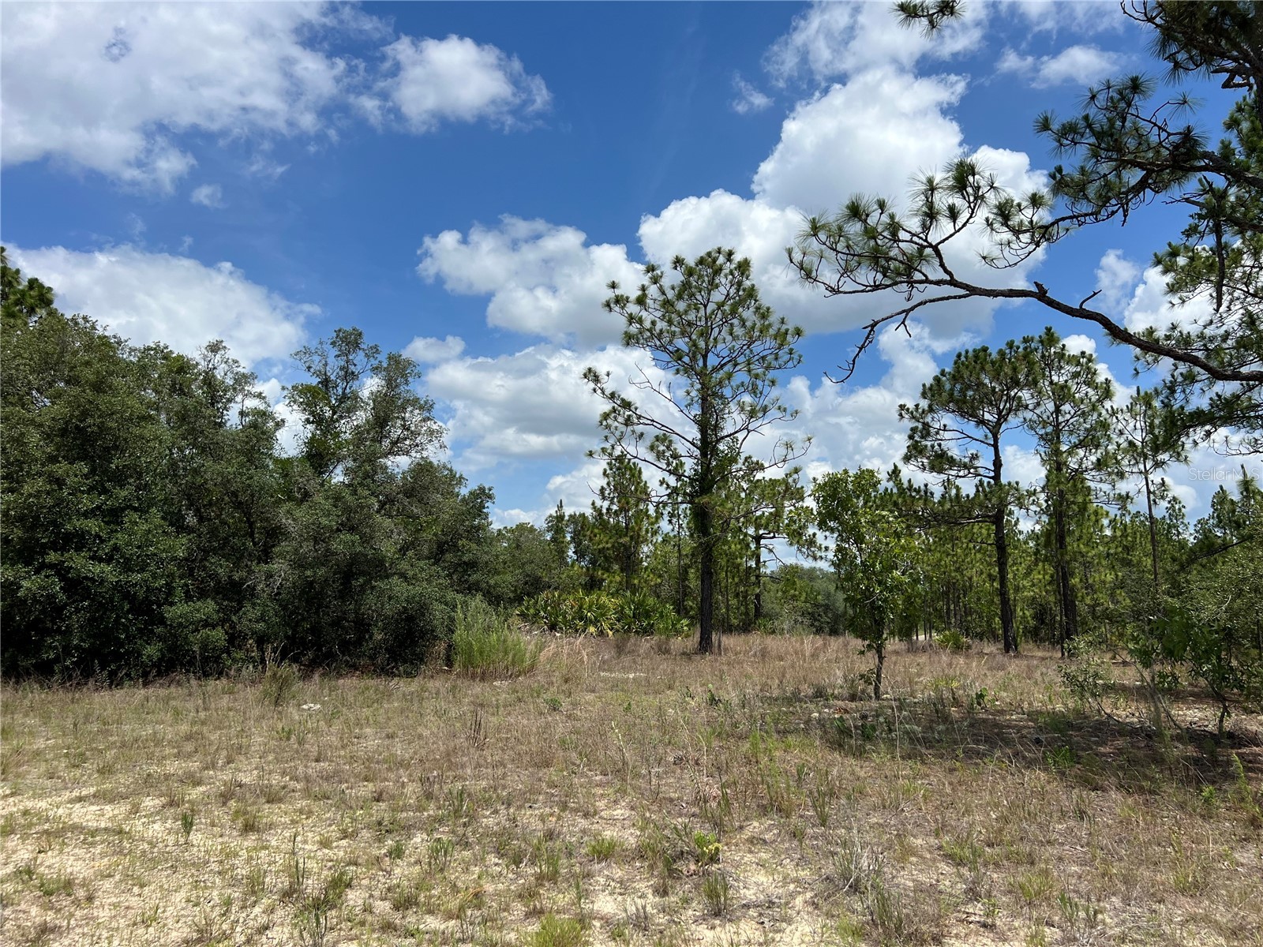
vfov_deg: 53.1
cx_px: 632
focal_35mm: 26
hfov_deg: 67.3
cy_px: 474
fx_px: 949
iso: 50
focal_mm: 5.7
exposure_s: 1/6579
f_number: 1.5
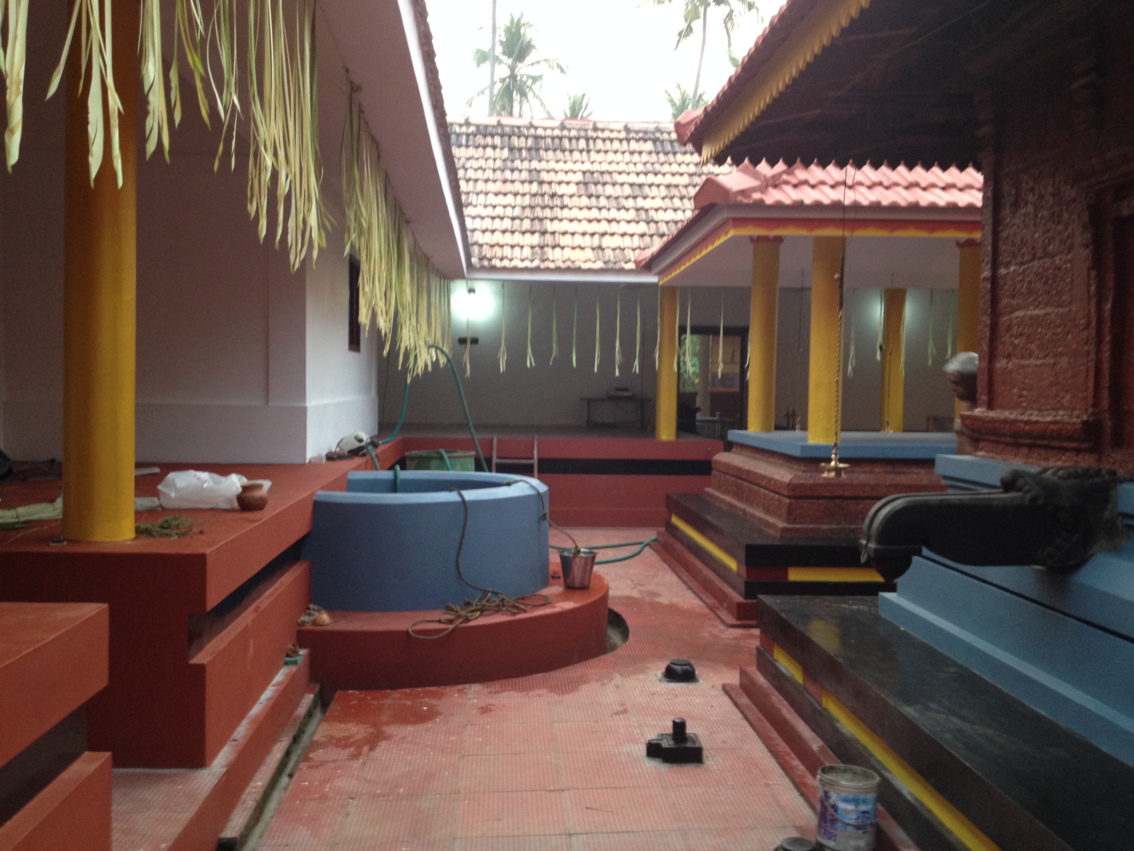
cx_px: 567
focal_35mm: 35
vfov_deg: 40.7
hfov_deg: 52.6
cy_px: 426
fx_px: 1147
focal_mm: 4.28
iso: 125
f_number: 2.4
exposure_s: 1/20
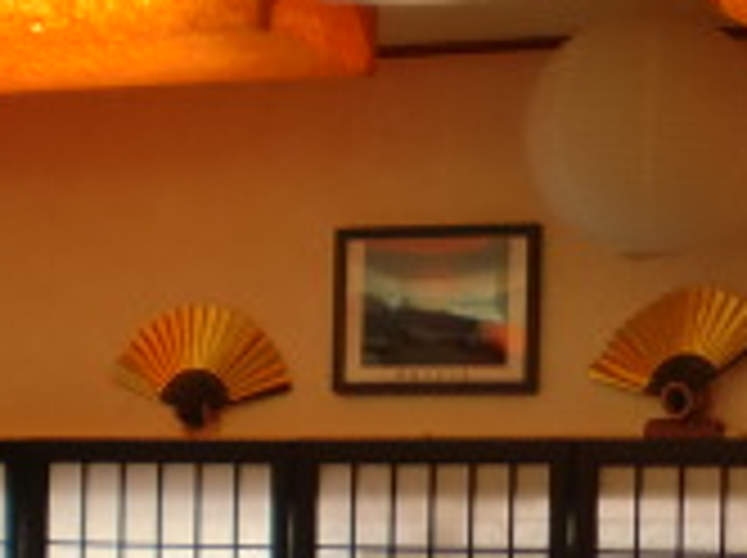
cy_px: 760
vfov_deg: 10.7
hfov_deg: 14.1
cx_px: 950
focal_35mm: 135
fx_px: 2909
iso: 80
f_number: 3.1
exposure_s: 1/60
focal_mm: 6.3
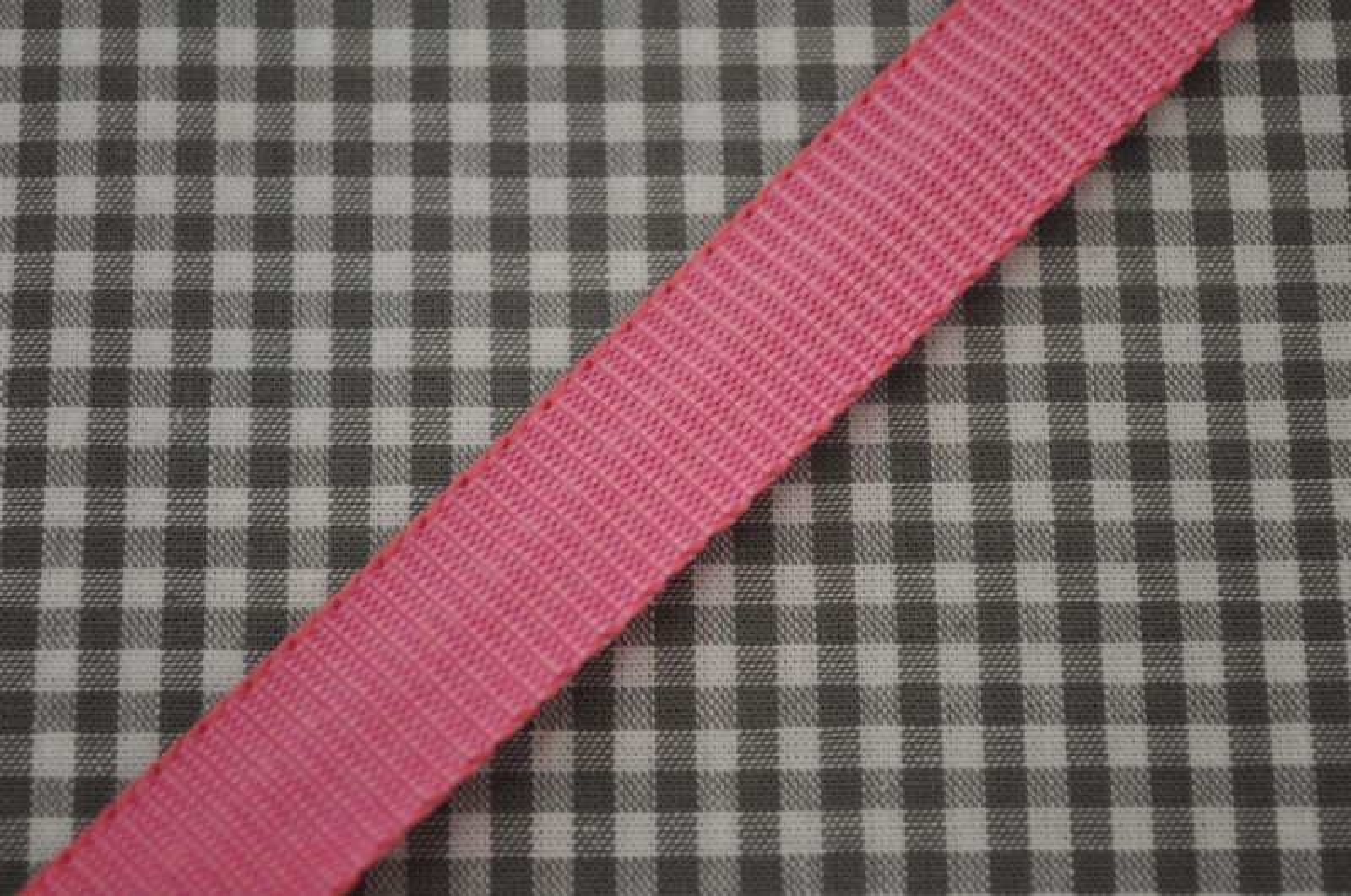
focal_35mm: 72
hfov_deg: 28.1
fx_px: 2698
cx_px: 676
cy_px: 448
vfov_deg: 18.9
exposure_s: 1/60
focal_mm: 48
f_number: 5.3
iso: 500
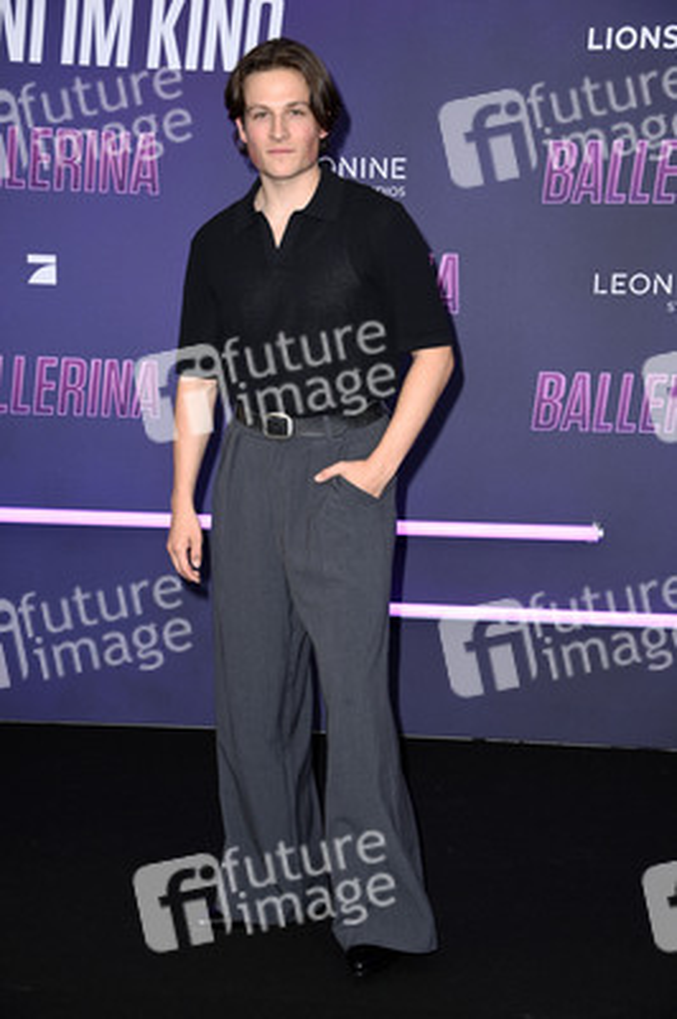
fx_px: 1921
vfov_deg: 29.7
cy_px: 510
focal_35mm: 68
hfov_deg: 20.0
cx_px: 338
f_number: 5.6
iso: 320
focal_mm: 68
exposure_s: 1/250
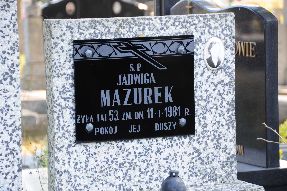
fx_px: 1433
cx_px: 144
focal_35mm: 180
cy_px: 96
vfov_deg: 7.6
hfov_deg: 11.4
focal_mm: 120
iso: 250
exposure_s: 1/80
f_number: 5.3
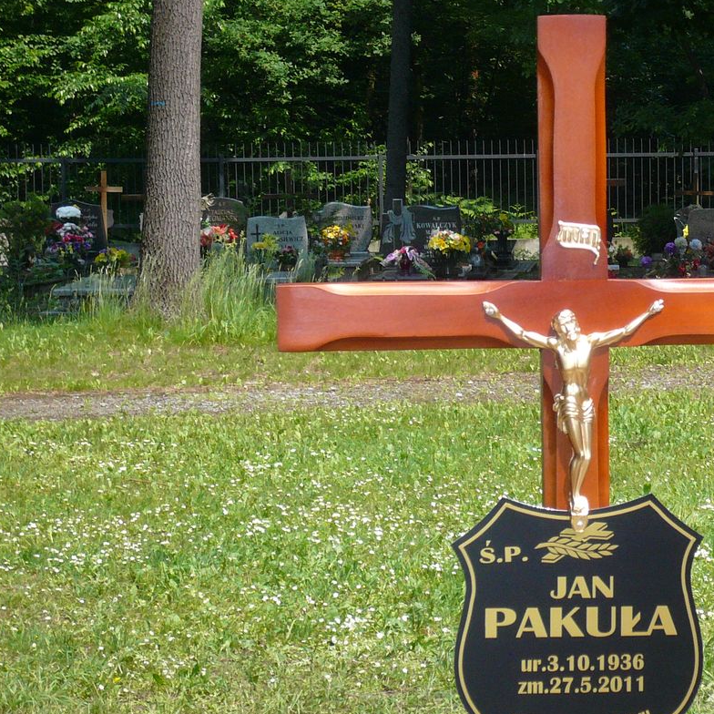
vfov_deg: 15.1
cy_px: 416
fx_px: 2684
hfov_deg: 15.0
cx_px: 644
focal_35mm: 115
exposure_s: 1/320
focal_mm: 11.2
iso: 100
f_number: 4.3
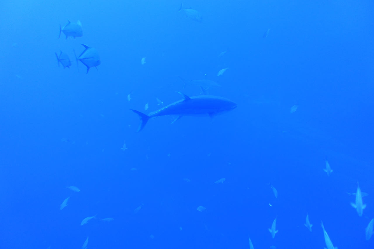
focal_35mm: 24
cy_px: 124
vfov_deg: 53.1
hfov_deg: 73.8
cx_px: 187
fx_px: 249
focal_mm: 8.8
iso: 125
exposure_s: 1/30
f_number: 2
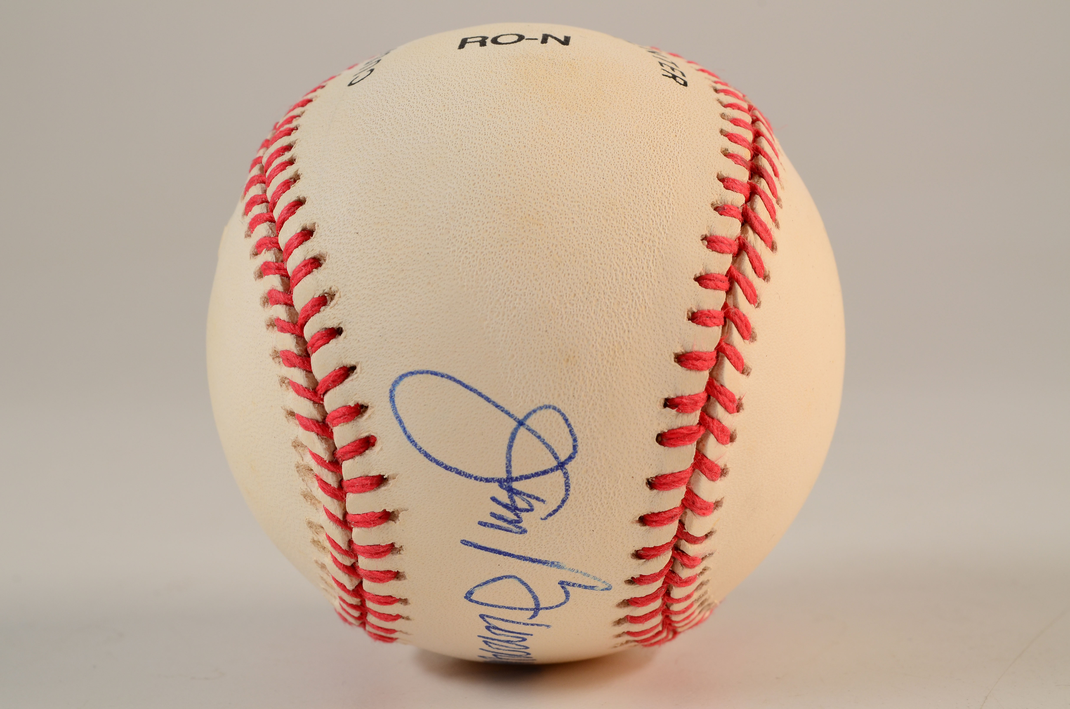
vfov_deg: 21.5
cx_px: 535
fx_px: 1869
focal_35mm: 63
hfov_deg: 32.0
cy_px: 354
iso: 200
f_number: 14
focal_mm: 42
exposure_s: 1/160
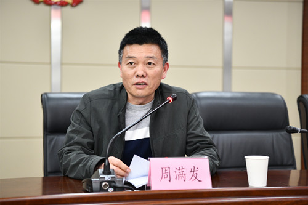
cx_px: 154
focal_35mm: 62
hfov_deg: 32.4
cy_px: 102
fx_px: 530
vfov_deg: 21.9
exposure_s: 1/50
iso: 1600
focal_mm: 62
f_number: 3.5
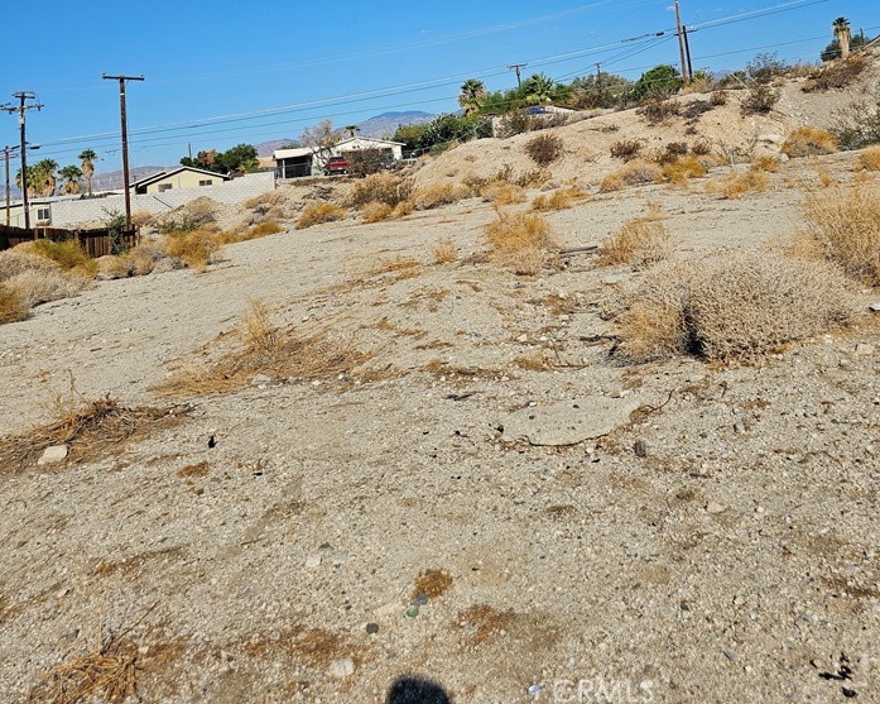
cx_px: 471
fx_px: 859
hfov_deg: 54.2
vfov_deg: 40.9
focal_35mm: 33
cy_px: 62
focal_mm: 6.3
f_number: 1.7
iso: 10
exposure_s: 1/1509
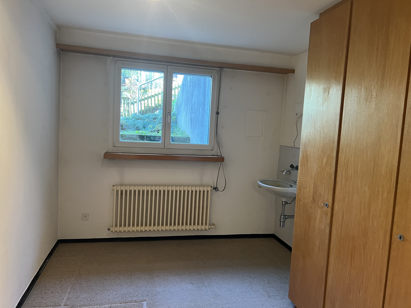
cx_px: 206
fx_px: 309
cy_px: 154
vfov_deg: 53.1
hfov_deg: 67.3
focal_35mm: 26
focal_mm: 5.7
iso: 250
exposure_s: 1/50
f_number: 1.5
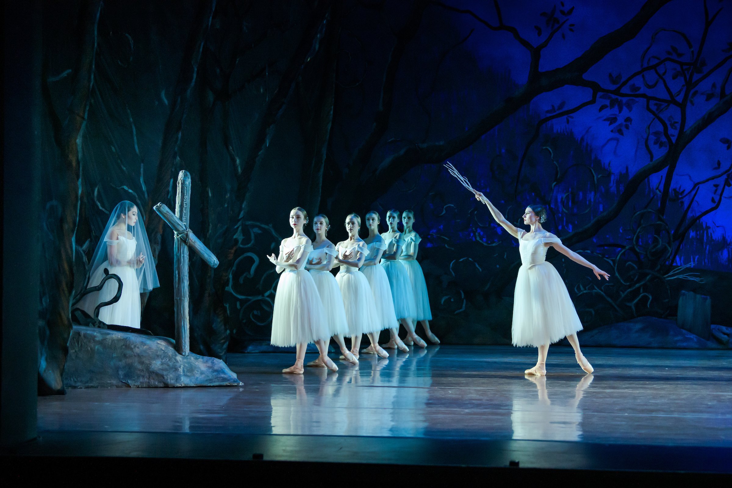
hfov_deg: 23.6
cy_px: 244
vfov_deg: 15.9
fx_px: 1749
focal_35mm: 86
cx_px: 366
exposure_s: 1/250
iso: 6400
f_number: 3.5
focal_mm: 86
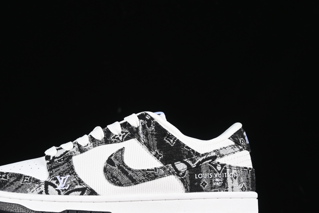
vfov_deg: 13.2
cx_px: 114
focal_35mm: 104
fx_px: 921
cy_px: 130
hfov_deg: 19.6
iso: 160
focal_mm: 50
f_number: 7.1
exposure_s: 1/80
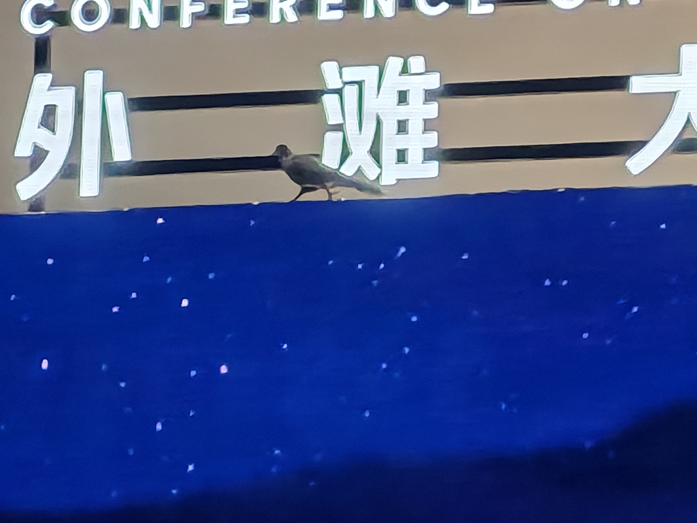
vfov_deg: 3.9
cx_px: 291
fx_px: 7732
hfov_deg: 5.2
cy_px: 193
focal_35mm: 384
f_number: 2.4
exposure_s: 1/100
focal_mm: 8.67
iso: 160
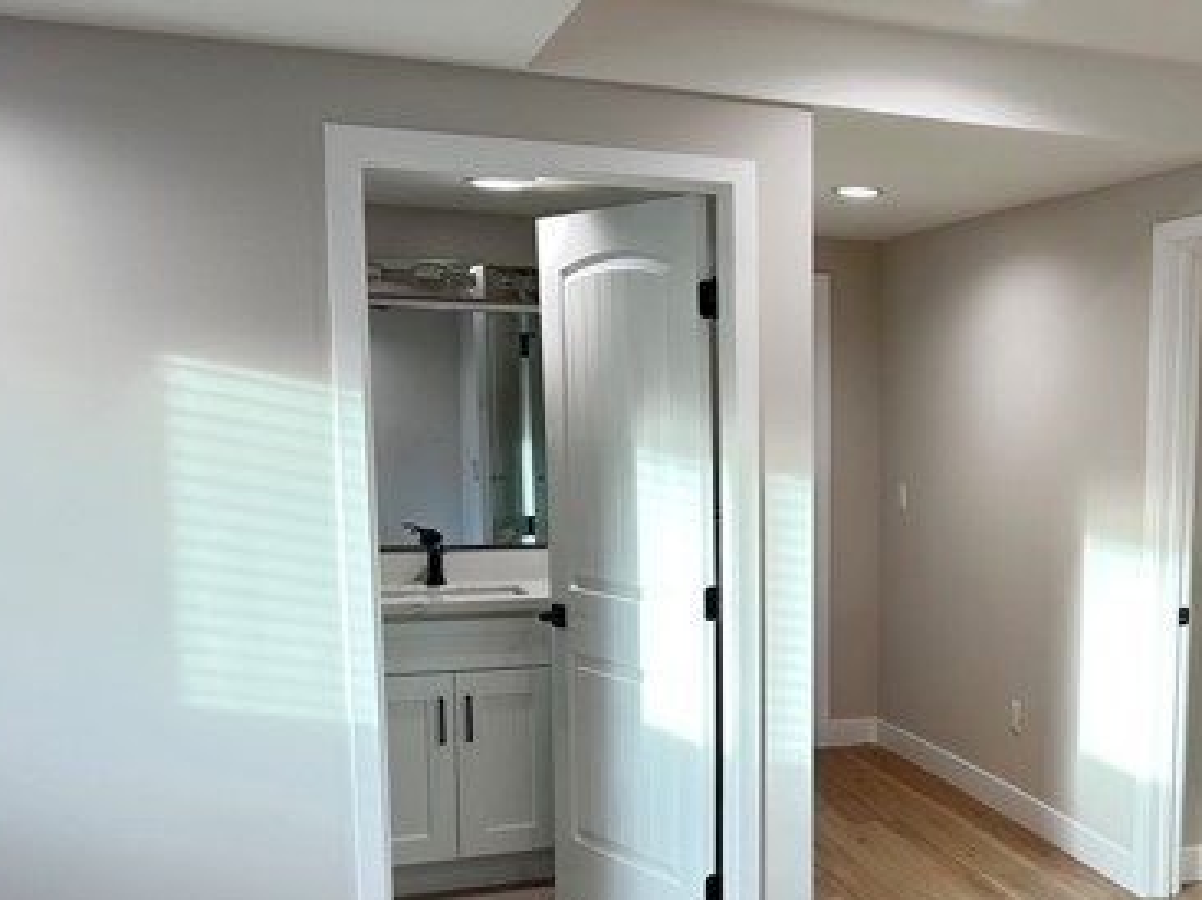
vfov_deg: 34.0
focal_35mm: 42
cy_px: 604
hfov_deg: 42.9
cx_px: 952
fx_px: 1457
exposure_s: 1/60
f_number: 1.78
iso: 125
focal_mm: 6.86
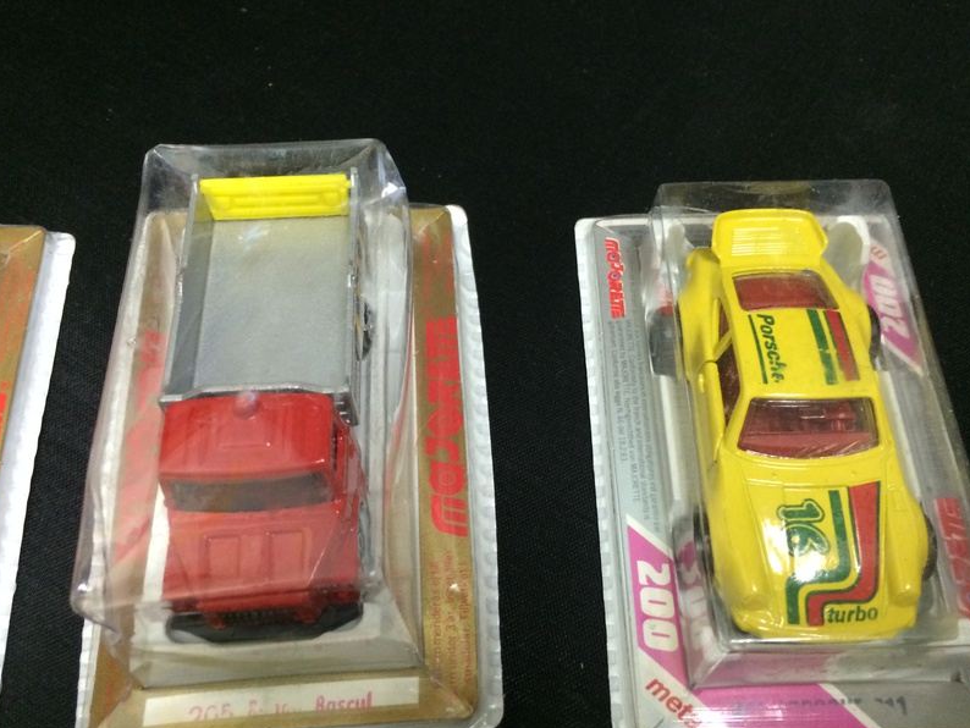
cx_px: 519
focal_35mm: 34
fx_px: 953
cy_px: 383
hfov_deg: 53.9
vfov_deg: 41.8
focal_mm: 4.12
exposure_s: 1/20
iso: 320
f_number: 2.2
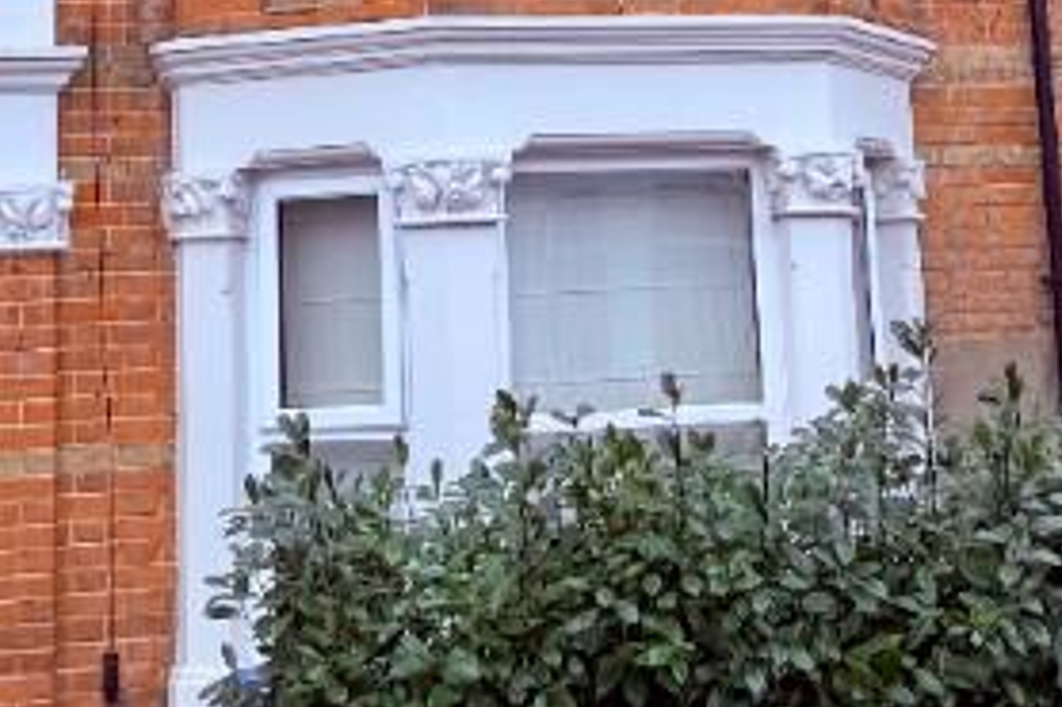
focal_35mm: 92
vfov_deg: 14.3
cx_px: 485
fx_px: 2712
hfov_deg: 22.1
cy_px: -168
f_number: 1.78
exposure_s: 1/931
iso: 80
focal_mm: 6.76
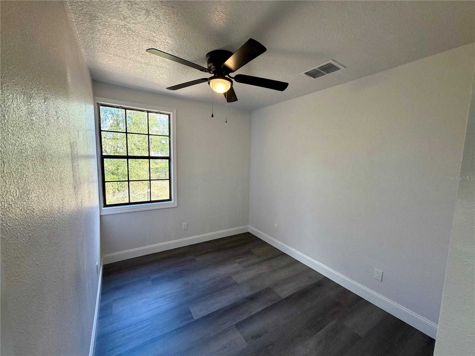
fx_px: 192
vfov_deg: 85.7
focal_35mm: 14
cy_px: 178
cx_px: 238
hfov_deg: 102.1
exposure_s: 1/120
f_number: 2.2
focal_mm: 2.22
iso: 200
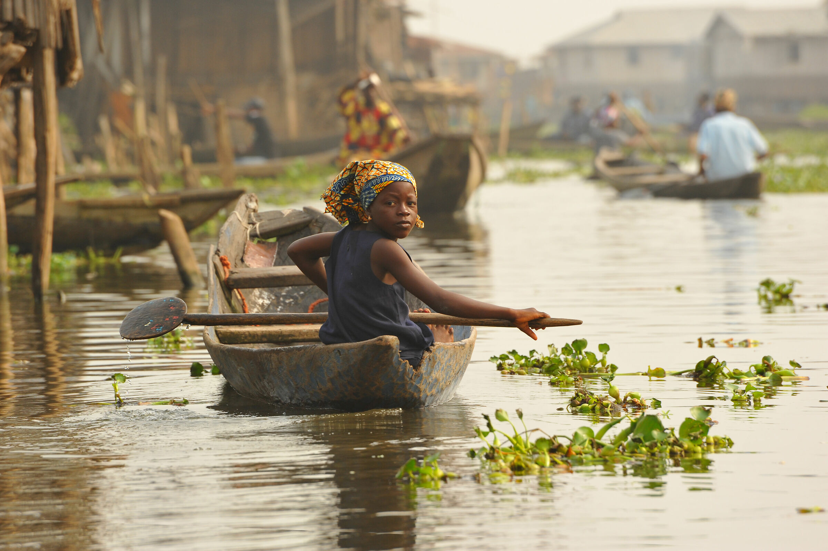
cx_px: 414
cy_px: 276
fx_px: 6895
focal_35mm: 300
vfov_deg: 4.6
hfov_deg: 6.9
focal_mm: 300
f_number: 11
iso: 800
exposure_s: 1/500
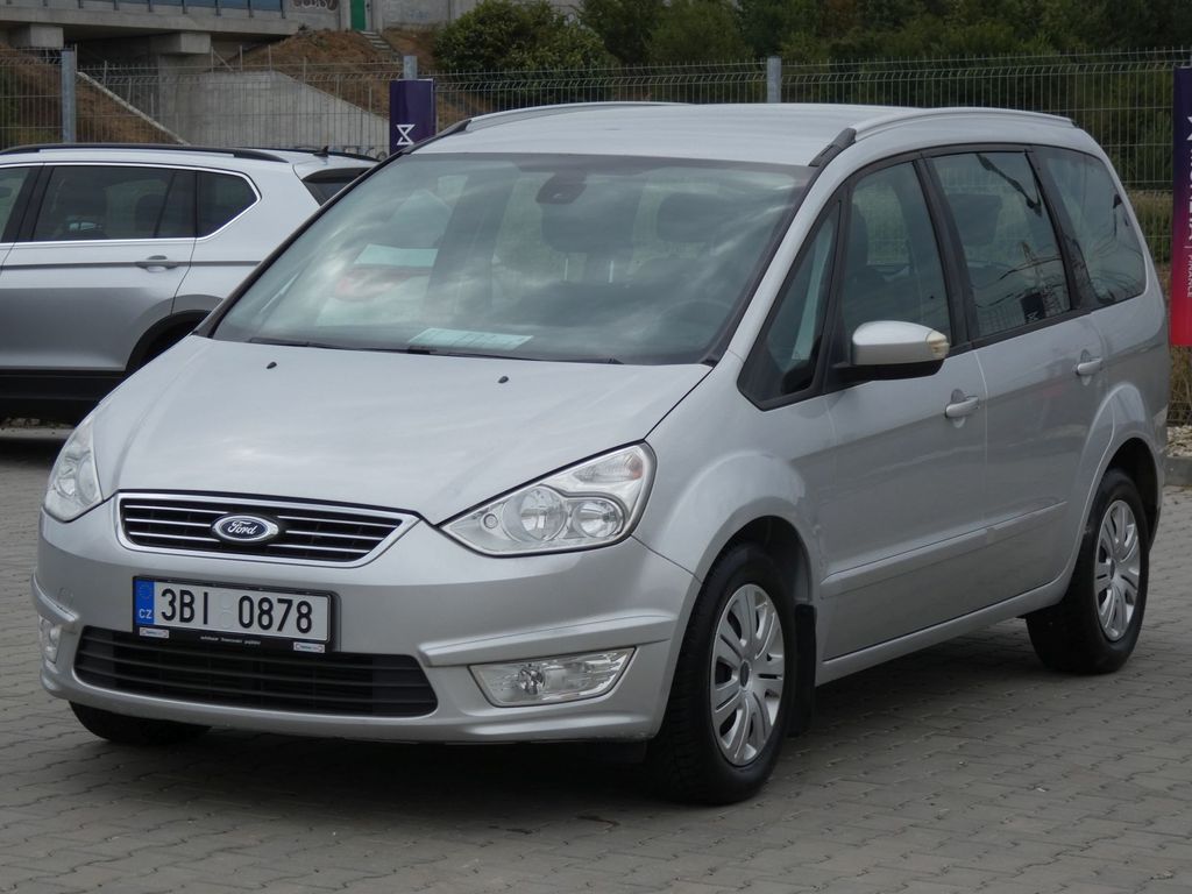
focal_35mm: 102
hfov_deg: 19.3
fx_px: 3512
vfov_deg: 14.5
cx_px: 596
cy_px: 447
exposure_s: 1/400
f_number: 4.9
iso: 80
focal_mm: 18.3
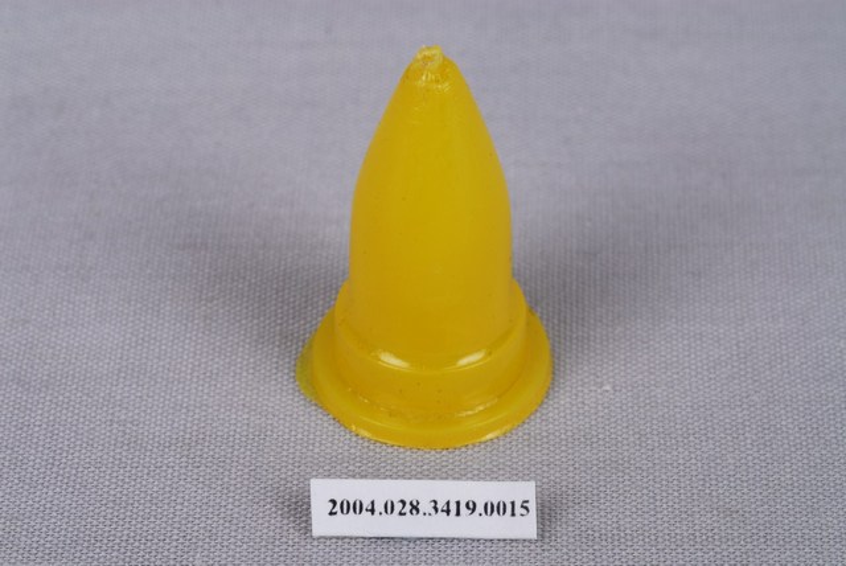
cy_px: 283
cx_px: 423
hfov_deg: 22.6
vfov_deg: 15.2
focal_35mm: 90
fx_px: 2117
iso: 100
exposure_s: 1/60
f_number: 32
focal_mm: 60
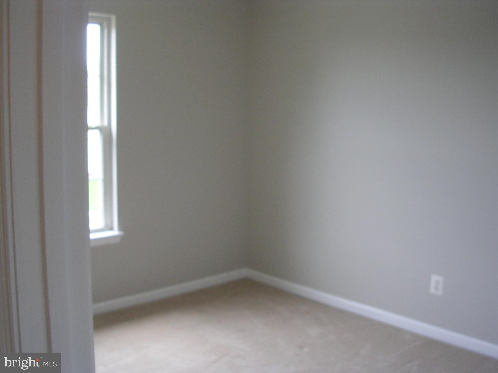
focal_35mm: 38
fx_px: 547
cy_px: 186
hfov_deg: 49.0
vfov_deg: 37.7
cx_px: 249
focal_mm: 5.8
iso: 50
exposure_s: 1/53.9
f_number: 2.8
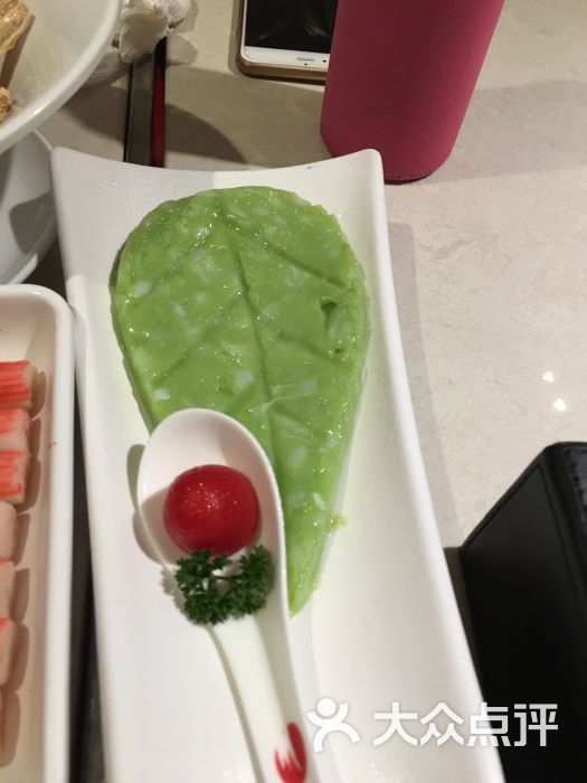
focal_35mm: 29
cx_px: 294
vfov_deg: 61.7
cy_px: 392
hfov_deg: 48.2
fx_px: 656
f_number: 2.2
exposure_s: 1/17
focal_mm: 4.15
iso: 50
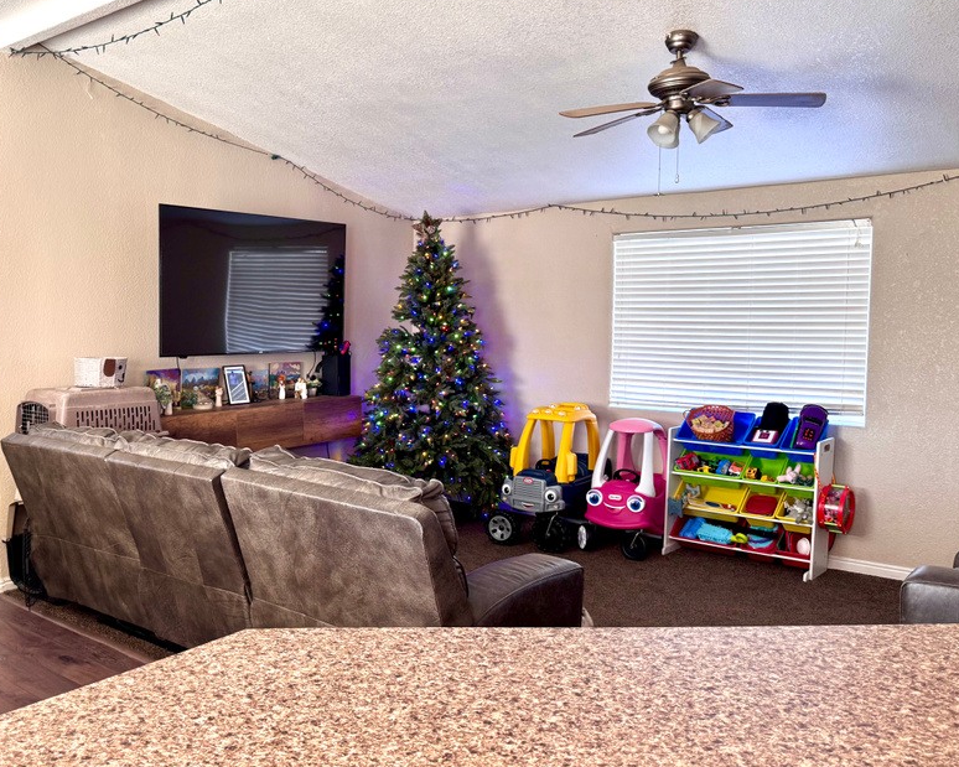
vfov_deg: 47.1
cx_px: 339
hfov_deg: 56.3
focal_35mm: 31
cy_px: 378
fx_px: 880
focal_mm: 6.76
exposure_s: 1/60
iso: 125
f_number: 1.78
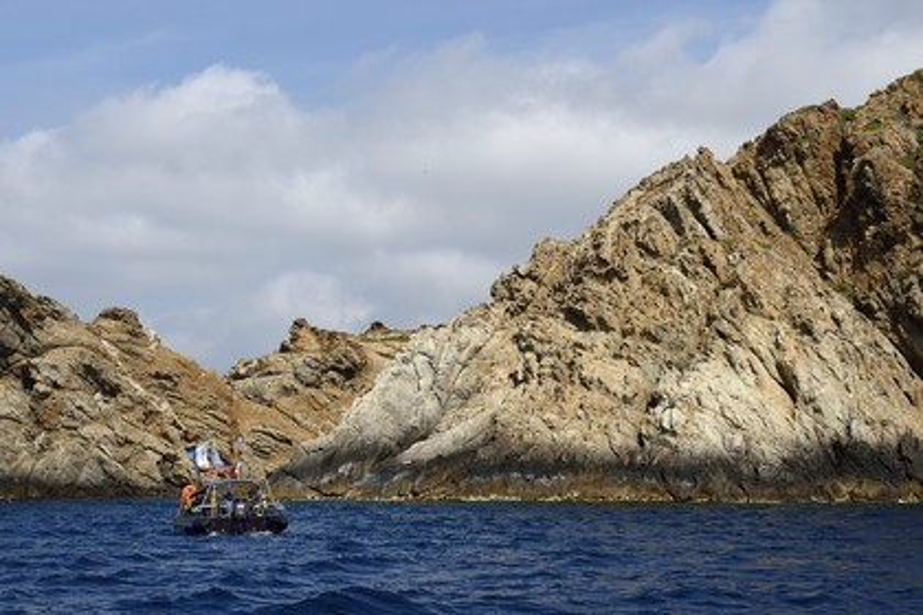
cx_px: 462
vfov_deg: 22.6
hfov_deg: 33.4
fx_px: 1538
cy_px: 308
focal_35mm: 60
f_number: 10
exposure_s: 1/640
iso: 200
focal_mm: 60
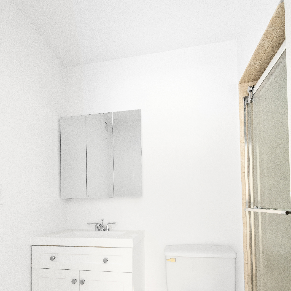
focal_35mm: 21
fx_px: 200
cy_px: 204
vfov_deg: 69.1
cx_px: 144
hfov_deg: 72.1
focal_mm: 16
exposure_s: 6
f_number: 9
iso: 1600
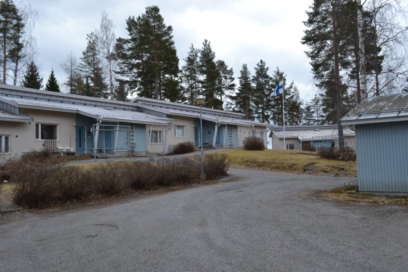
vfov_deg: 40.0
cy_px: 136
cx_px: 204
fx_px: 374
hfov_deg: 57.2
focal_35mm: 33
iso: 100
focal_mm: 22
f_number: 6.3
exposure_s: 1/160
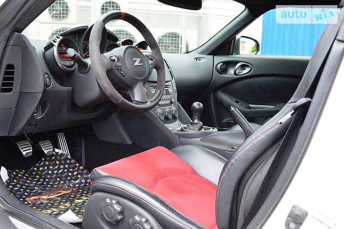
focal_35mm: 33
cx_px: 172
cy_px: 114
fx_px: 315
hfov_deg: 57.3
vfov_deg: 39.9
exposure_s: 1/60
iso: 800
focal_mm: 22
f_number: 7.1
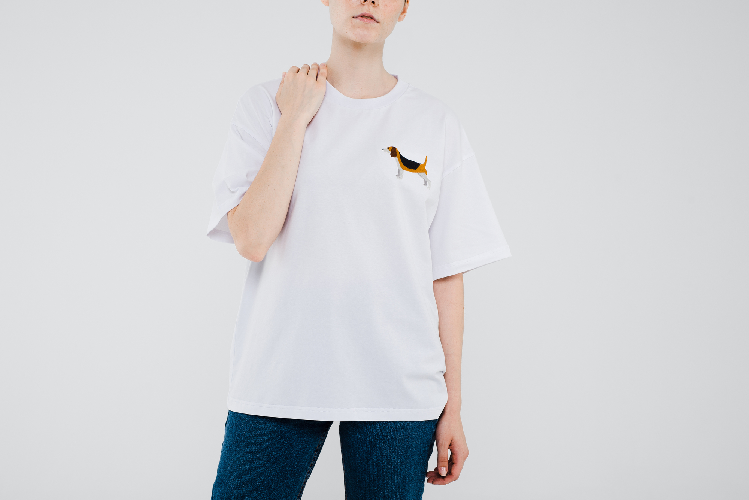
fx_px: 1041
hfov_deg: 39.6
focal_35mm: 50
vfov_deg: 27.0
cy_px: 250
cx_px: 374
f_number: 6.3
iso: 100
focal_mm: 50
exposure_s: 1/125
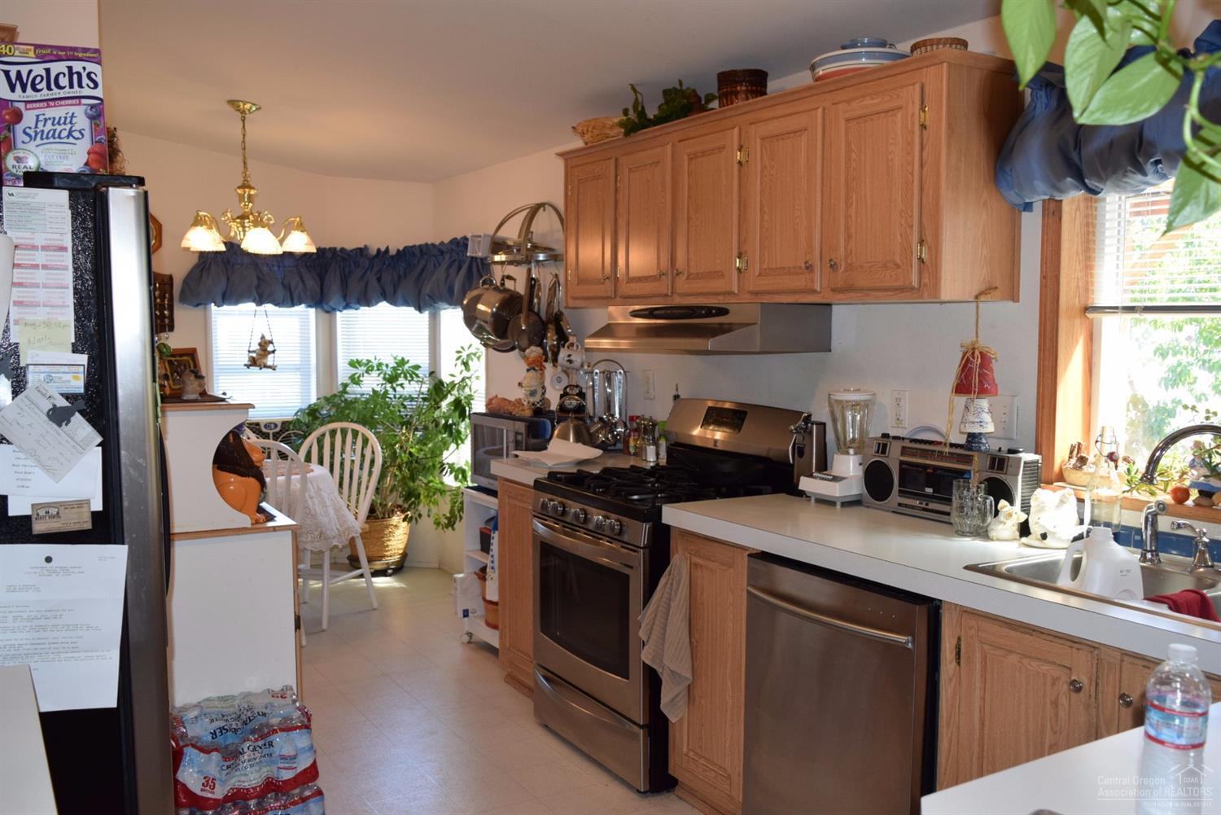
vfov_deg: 40.0
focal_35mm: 33
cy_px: 408
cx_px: 610
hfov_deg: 57.2
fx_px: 1120
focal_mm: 22
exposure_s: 1/125
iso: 800
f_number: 5.6
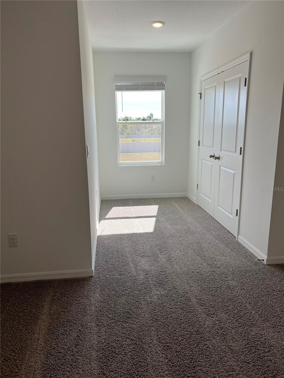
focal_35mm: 26
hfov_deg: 53.1
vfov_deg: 67.3
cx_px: 142
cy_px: 189
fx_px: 284
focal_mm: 5.7
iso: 50
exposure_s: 1/419
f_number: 1.5
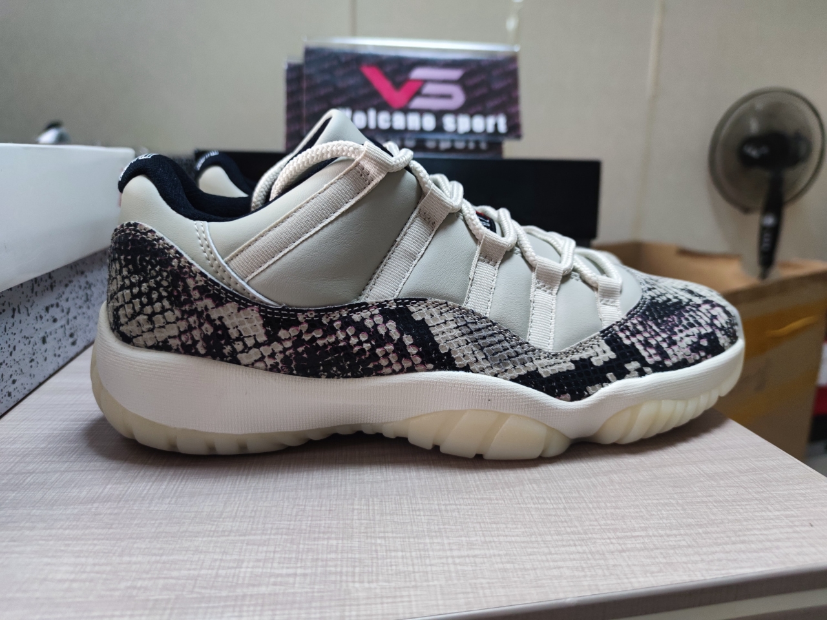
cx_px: 414
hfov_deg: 71.6
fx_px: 573
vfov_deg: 56.8
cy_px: 310
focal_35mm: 24
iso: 363
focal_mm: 6.72
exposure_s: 1/100
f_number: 1.69
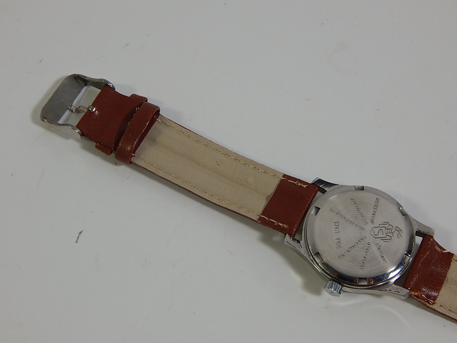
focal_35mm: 62
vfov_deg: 23.7
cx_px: 226
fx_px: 819
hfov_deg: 31.2
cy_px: 174
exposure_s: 1/50
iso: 125
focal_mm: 10.9
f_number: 4
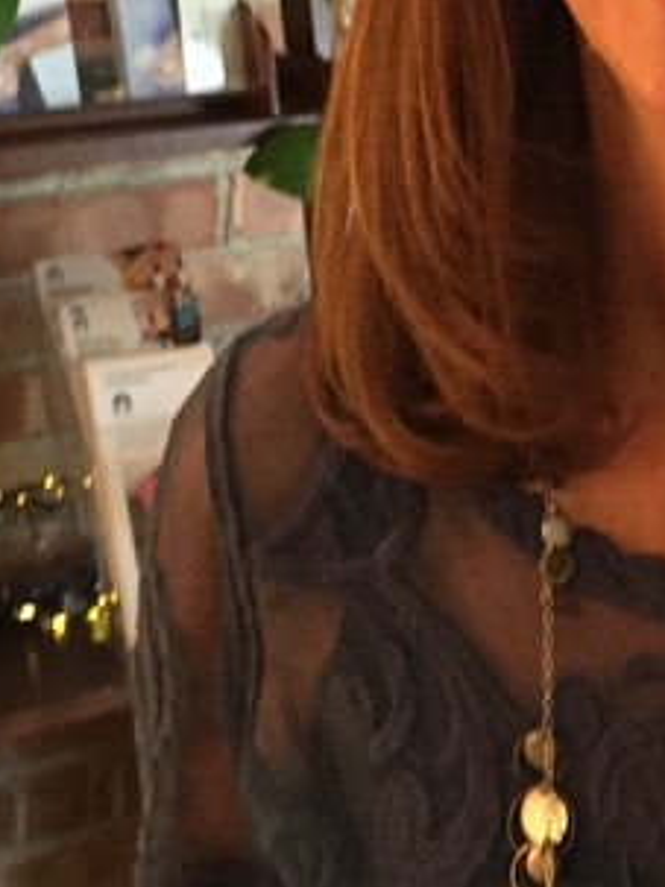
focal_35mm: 98
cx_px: 721
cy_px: 208
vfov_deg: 19.9
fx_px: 2512
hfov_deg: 14.7
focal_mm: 4.15
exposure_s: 1/24
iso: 250
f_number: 2.2
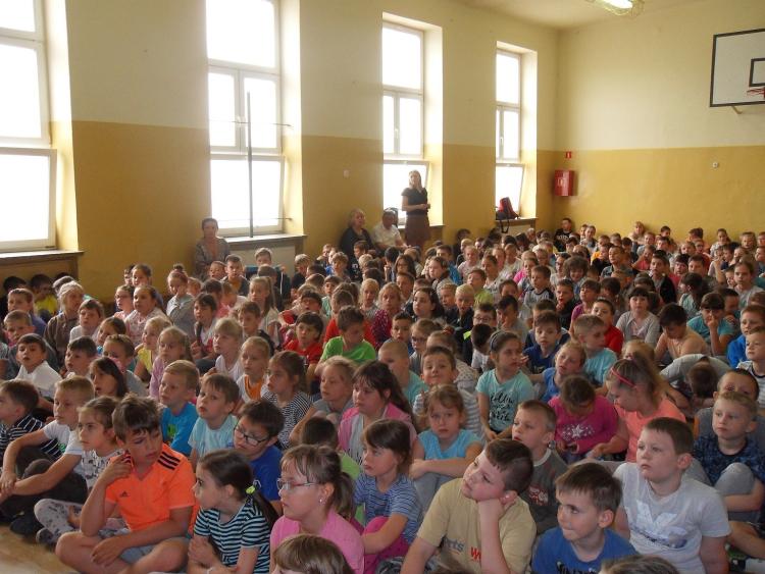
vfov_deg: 40.7
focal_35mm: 35
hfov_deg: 52.6
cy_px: 287
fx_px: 774
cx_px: 382
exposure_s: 1/45
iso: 200
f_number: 3.5
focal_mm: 6.3
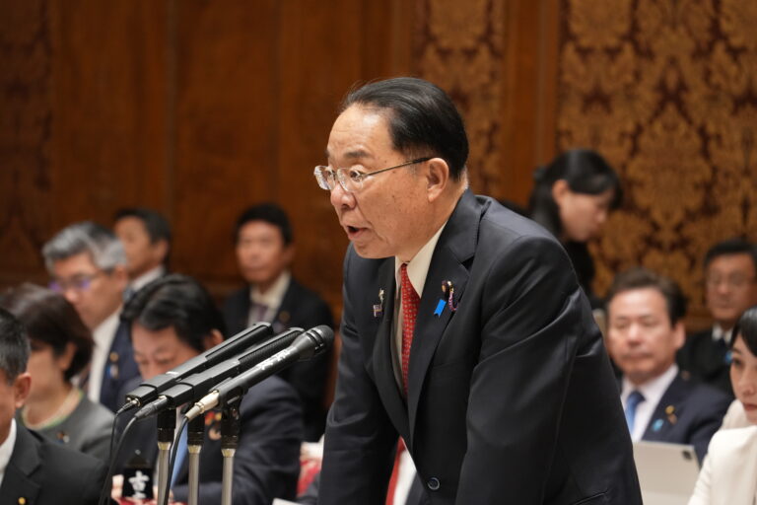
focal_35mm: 175
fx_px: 3680
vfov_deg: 7.8
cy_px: 252
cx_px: 378
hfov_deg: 11.7
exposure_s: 1/100
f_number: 5.6
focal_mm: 175
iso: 4000
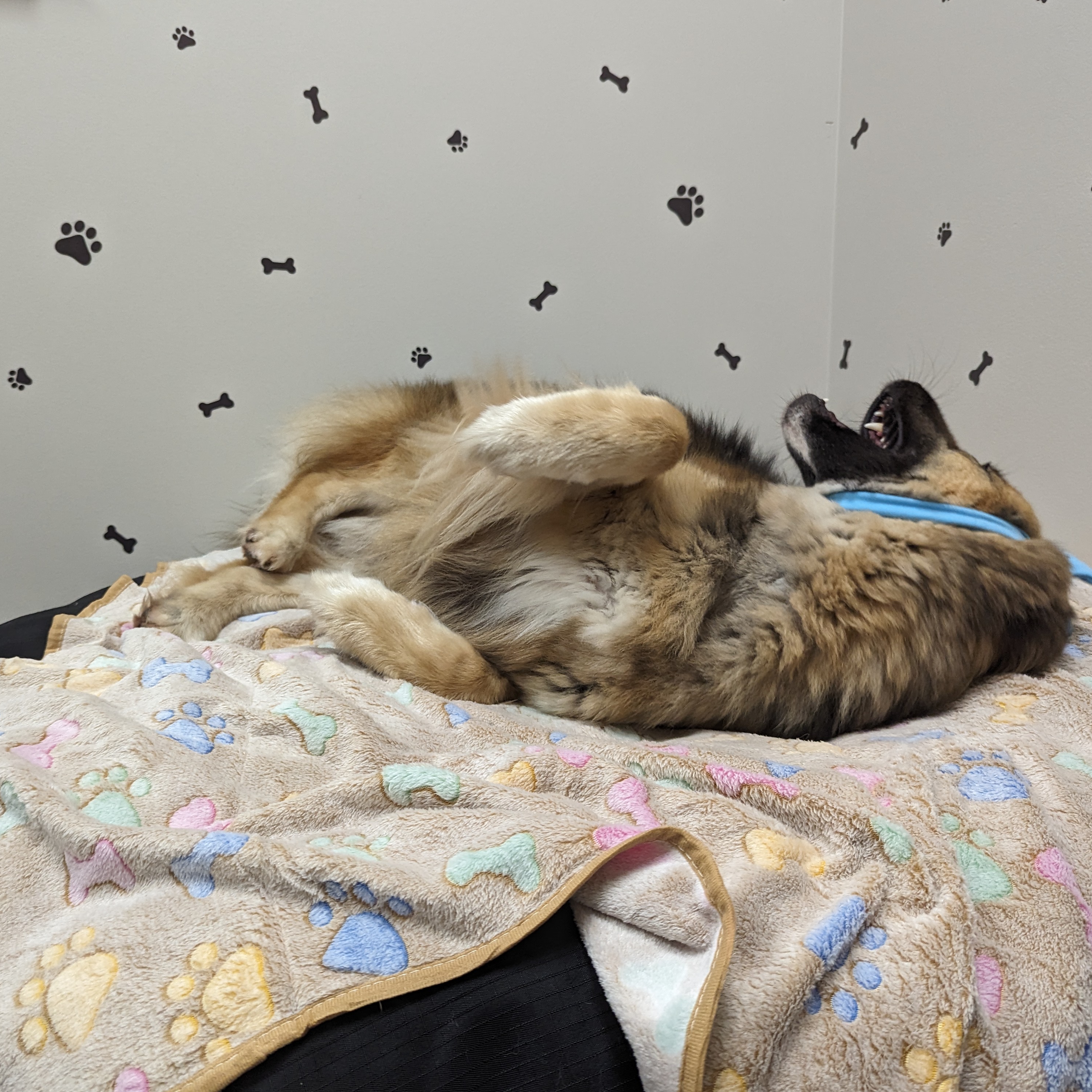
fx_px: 1035
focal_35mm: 29
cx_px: 498
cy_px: 554
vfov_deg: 55.6
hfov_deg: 55.5
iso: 342
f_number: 1.85
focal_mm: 6.81
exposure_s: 1/120
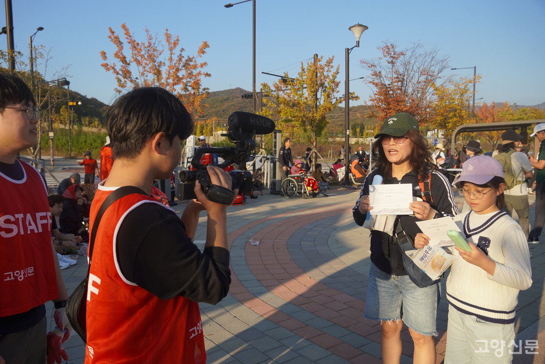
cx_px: 272
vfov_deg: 43.6
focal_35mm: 30
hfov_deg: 61.9
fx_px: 454
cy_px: 182
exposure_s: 1/500
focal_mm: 20
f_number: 4.5
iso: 100
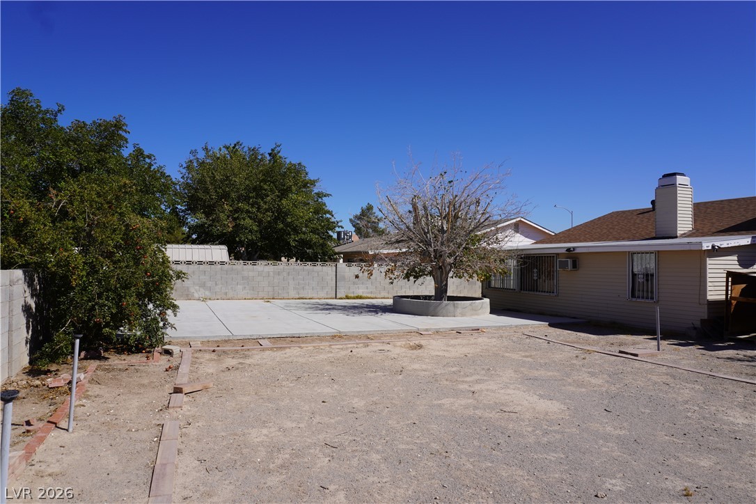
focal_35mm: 24
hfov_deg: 73.7
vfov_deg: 53.1
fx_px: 504
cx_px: 378
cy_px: 252
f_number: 10
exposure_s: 1/320
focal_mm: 16
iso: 100
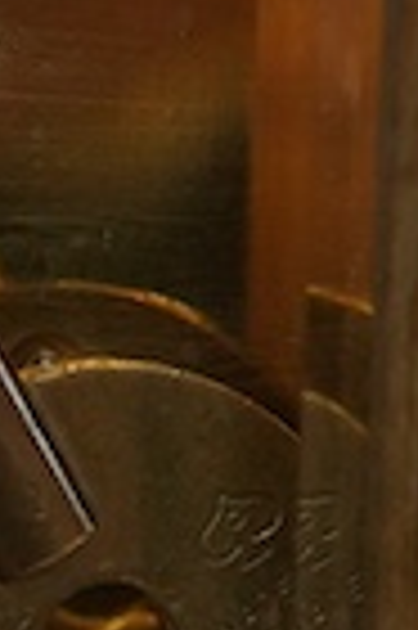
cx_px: -315
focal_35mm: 289
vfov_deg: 7.1
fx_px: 5046
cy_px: 432
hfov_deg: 4.7
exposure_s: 1/125
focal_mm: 30
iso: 1250
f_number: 8
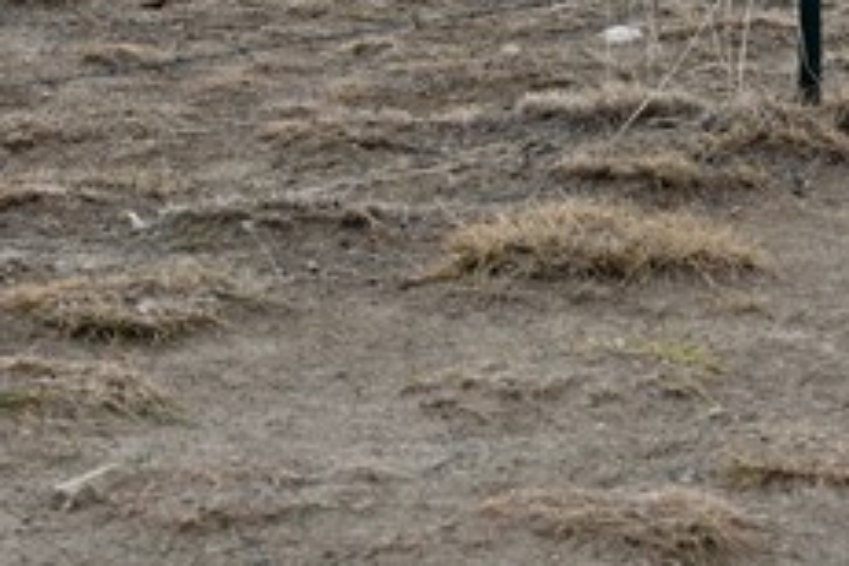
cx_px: 1051
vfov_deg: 5.4
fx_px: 5990
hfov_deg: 8.0
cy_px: -331
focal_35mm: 254
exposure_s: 1/250
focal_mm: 54
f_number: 5.6
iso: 280
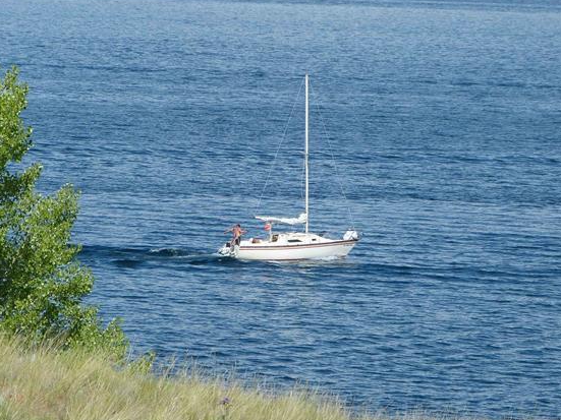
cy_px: 199
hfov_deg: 7.1
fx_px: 4537
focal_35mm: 280
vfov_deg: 5.3
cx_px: 240
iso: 100
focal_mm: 39.5
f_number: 4
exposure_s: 1/1000
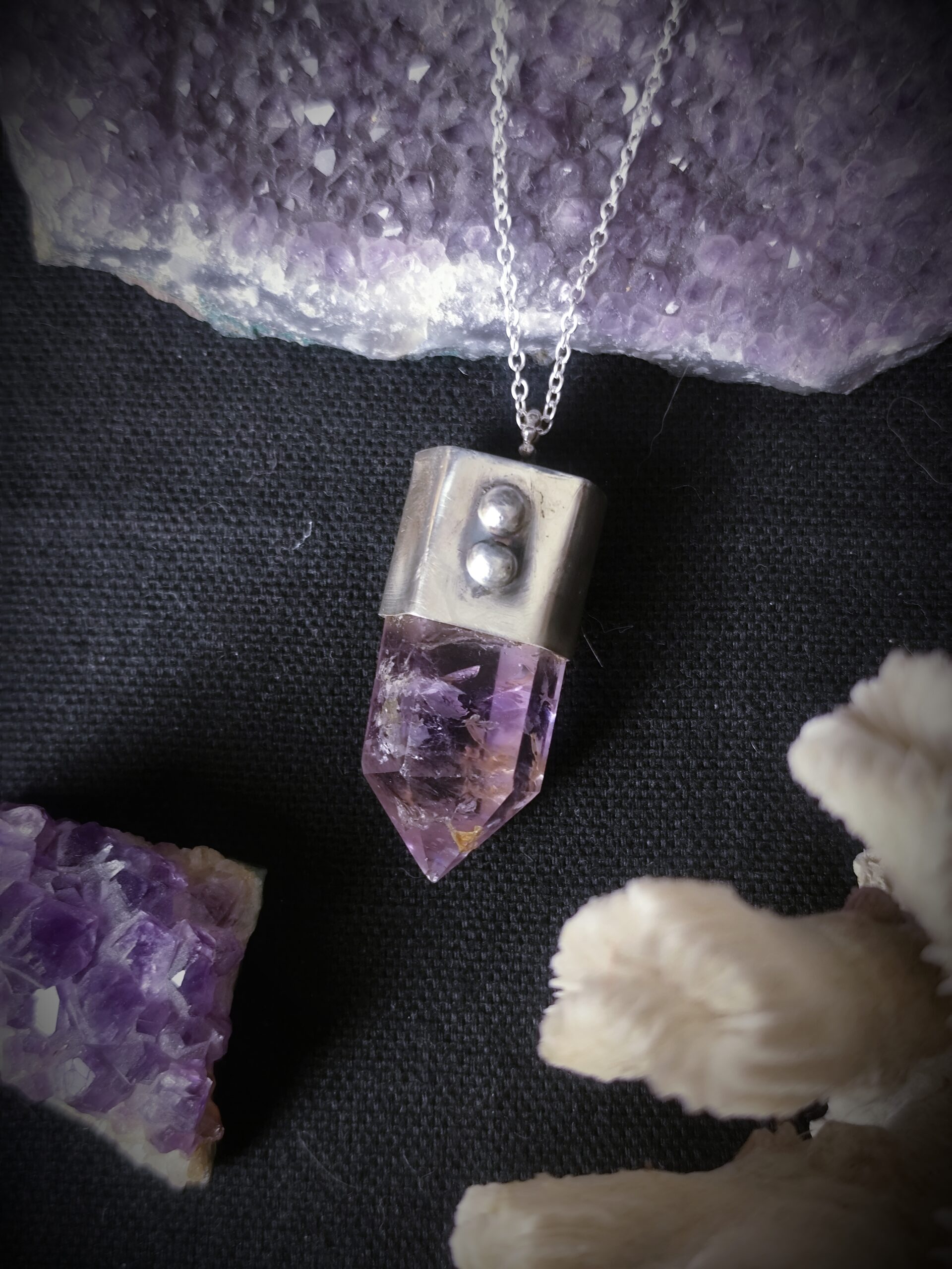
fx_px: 1687
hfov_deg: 31.5
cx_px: 476
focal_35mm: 46
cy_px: 634
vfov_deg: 41.2
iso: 320
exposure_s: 1/25
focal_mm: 6.19
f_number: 1.65
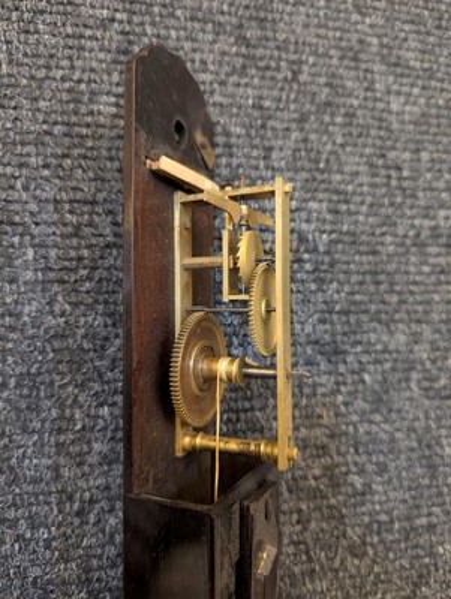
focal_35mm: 24
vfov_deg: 71.5
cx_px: 226
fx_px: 416
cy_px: 300
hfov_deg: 56.9
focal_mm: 6.81
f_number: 1.85
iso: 1468
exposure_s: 1/100
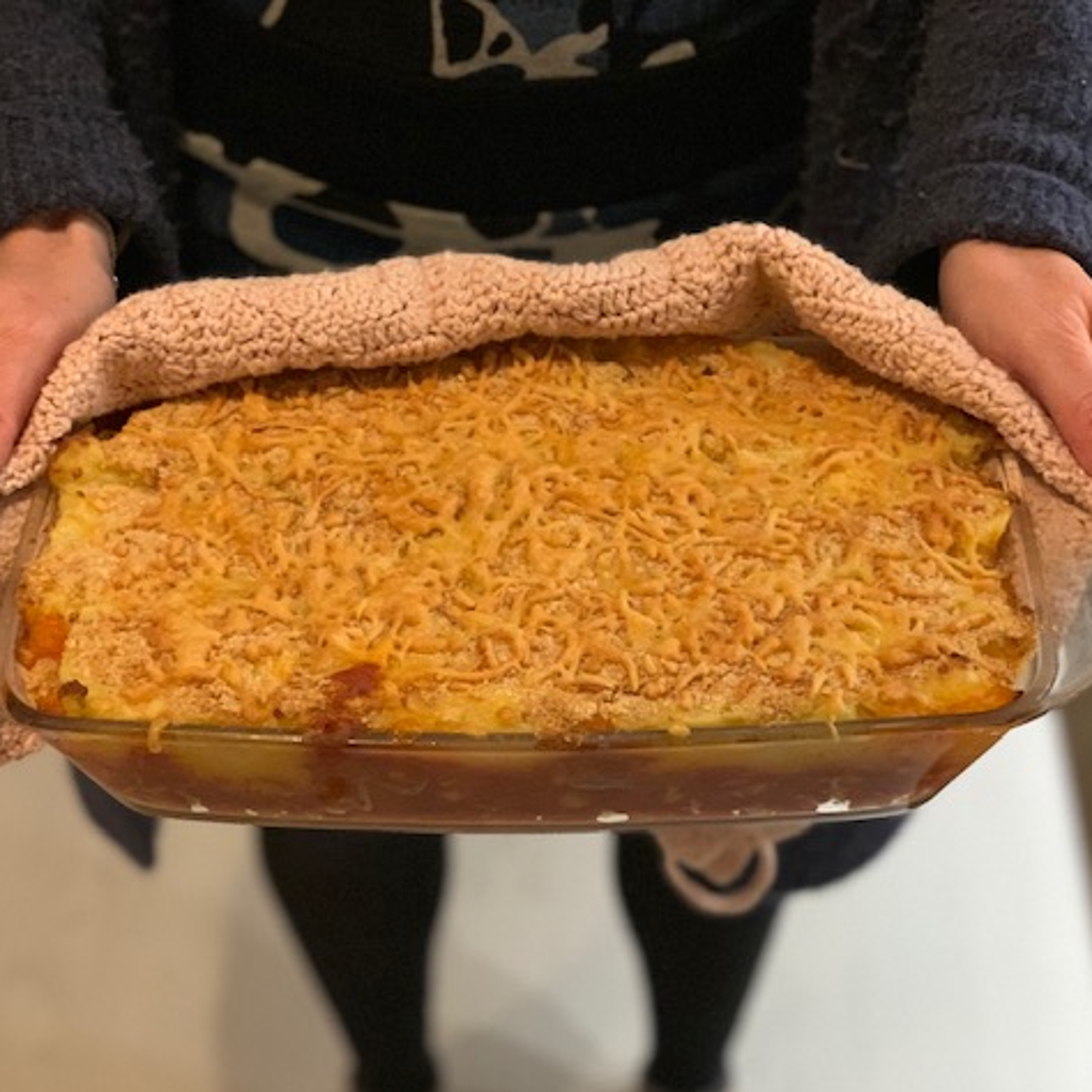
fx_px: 2213
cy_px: 551
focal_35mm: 62
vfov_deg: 27.7
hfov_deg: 27.7
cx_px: 548
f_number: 2.4
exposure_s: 1/25
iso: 640
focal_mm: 6
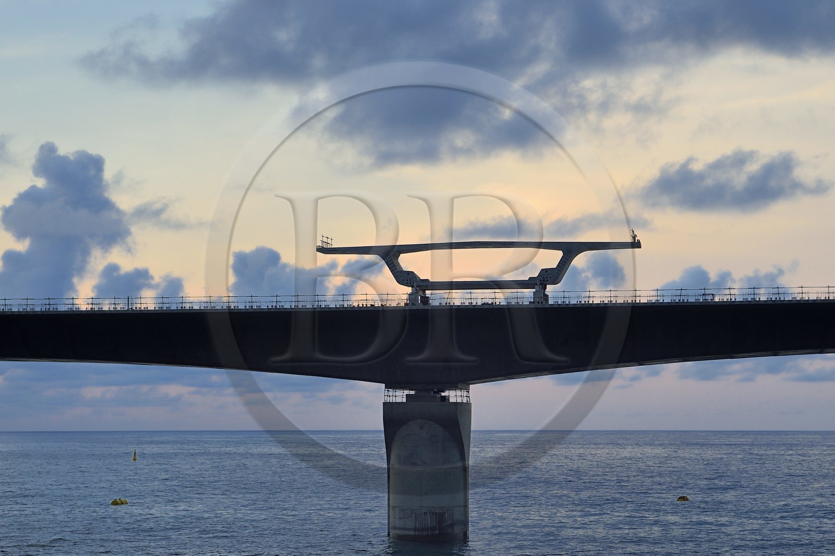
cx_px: 418
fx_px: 1623
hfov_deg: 28.8
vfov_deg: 19.4
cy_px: 278
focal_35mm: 70
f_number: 5
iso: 800
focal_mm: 70
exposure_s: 1/500
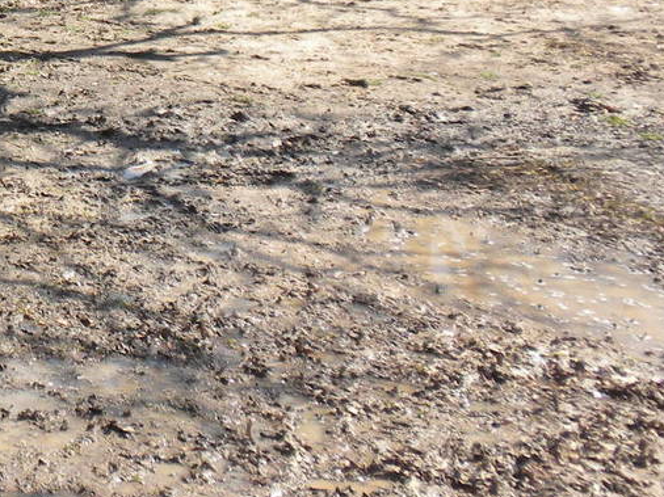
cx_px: -234
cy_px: -41
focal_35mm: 117
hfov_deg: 15.9
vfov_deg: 12.4
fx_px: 2243
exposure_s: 1/395
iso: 64
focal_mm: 6.6
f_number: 3.5
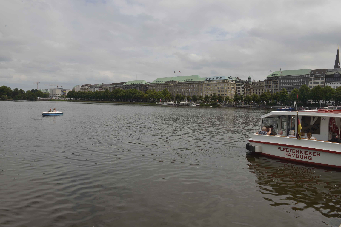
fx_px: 227
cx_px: 170
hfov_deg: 73.7
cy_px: 114
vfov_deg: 53.2
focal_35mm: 24
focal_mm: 24
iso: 100
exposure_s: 1/125
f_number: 14
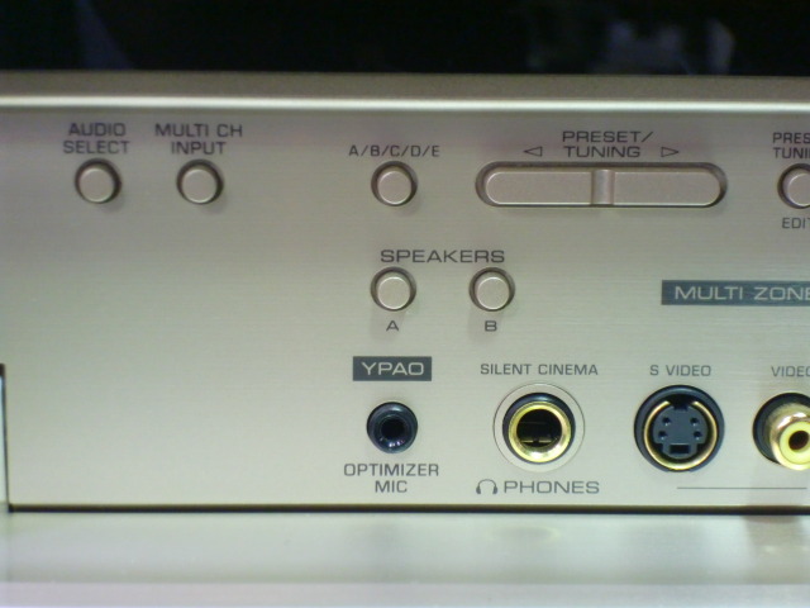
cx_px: 405
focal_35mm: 112
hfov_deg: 17.6
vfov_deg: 13.2
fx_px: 2621
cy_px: 304
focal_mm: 19.6
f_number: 5.8
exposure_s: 1/15
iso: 400
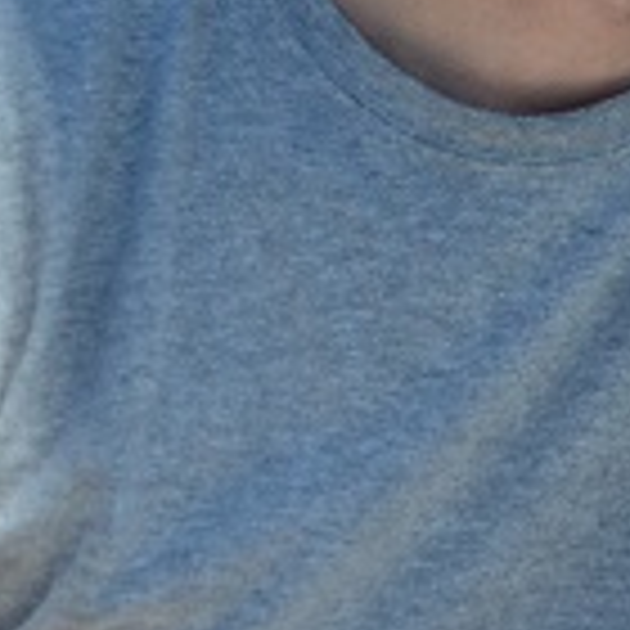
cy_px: 2
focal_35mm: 317
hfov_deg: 5.5
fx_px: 6528
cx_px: 88
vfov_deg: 5.5
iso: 250
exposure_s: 1/8000
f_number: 1.8
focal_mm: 35
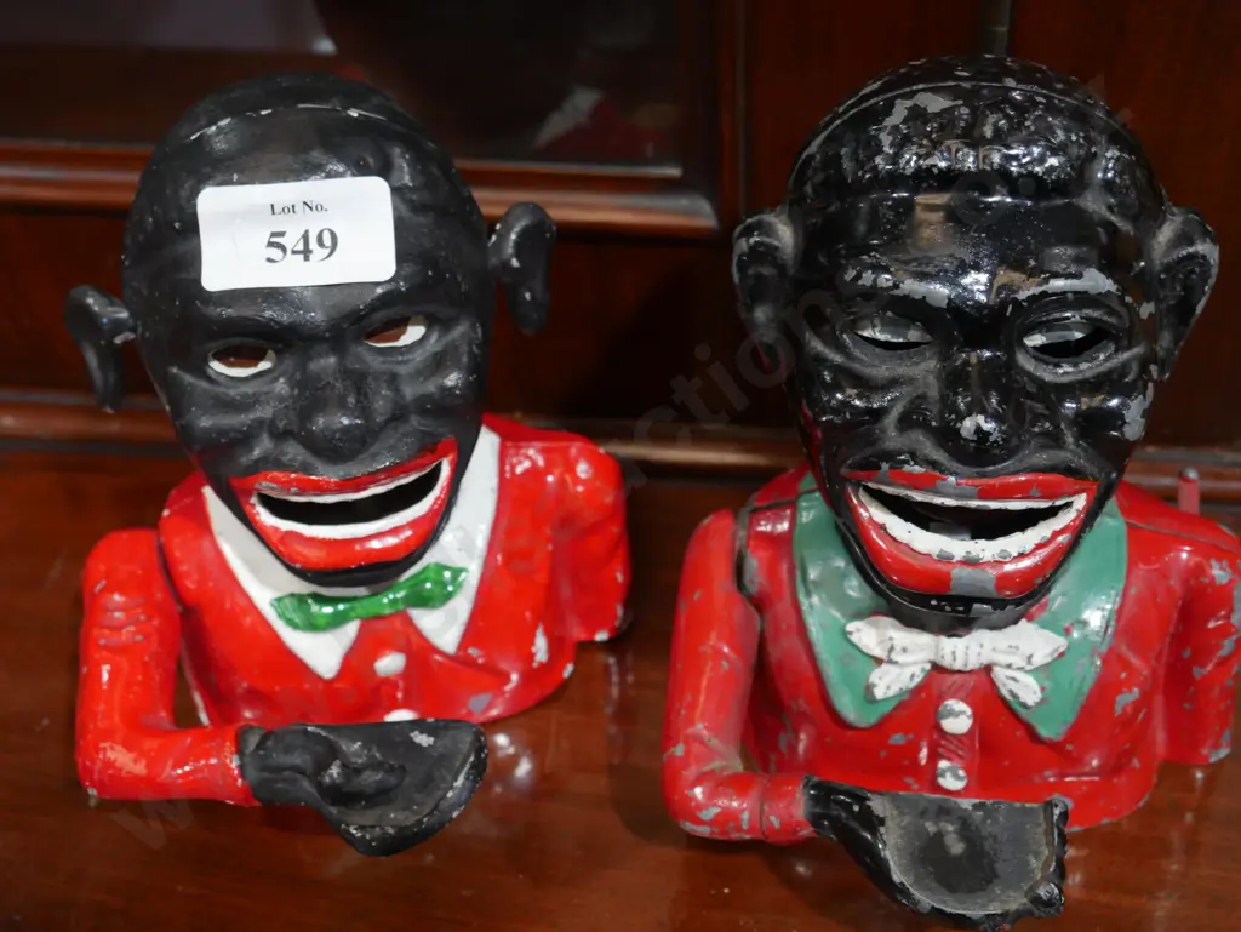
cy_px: 466
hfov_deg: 36.8
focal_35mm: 52
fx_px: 1865
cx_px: 620
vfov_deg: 28.1
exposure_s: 1/60
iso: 1000
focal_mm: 26
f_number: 5.3
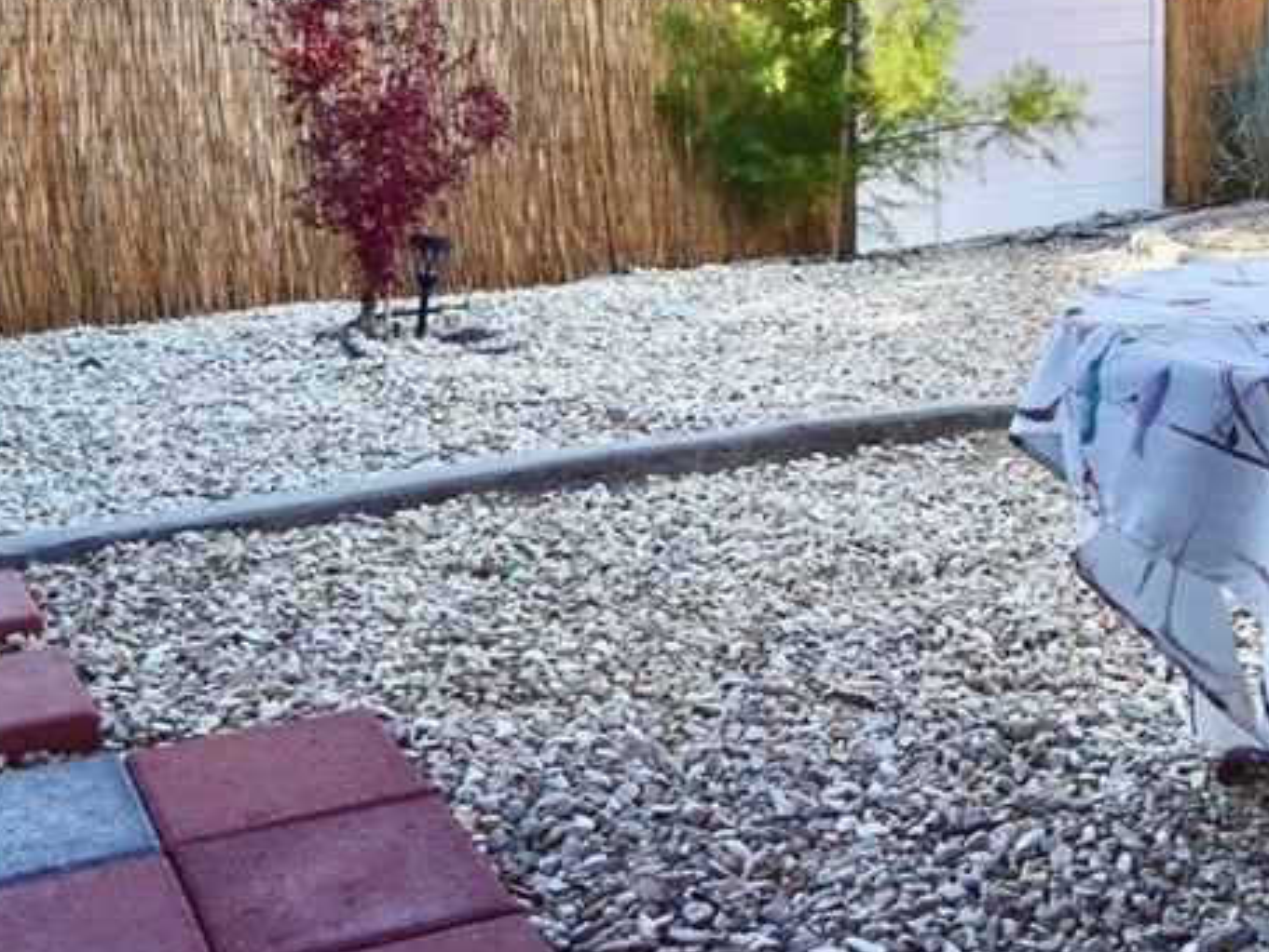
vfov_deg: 26.7
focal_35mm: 52
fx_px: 1907
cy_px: 17
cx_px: 1009
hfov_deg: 35.6
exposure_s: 1/200
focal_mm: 16
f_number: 10
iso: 400
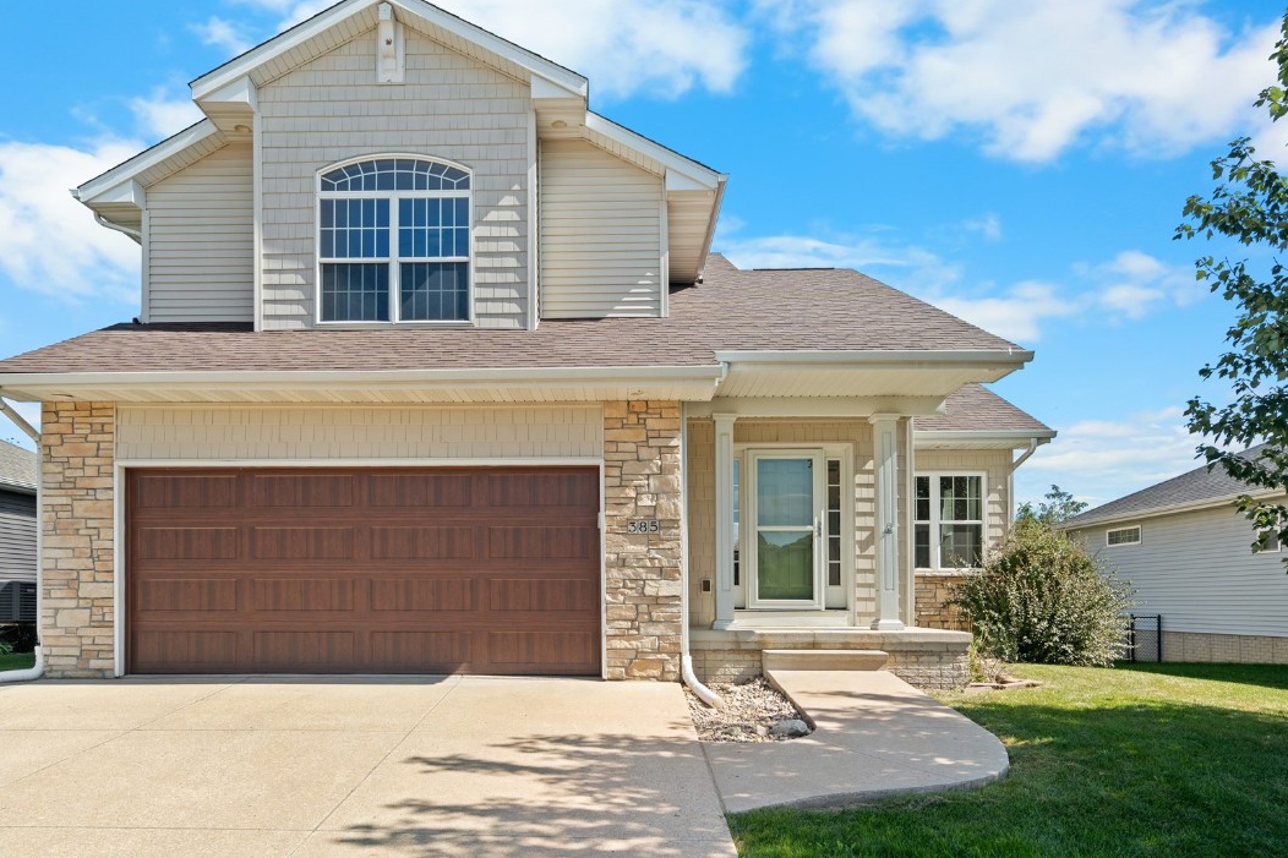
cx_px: 586
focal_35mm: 23
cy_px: 405
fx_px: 823
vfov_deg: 55.1
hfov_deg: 75.9
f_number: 10
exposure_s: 1/50
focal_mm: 21
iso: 400
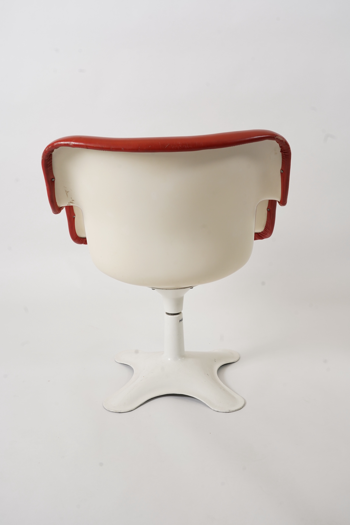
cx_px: 175
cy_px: 262
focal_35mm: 49
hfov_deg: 27.5
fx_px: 714
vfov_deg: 40.3
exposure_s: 1/125
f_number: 11
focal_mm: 49
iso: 640
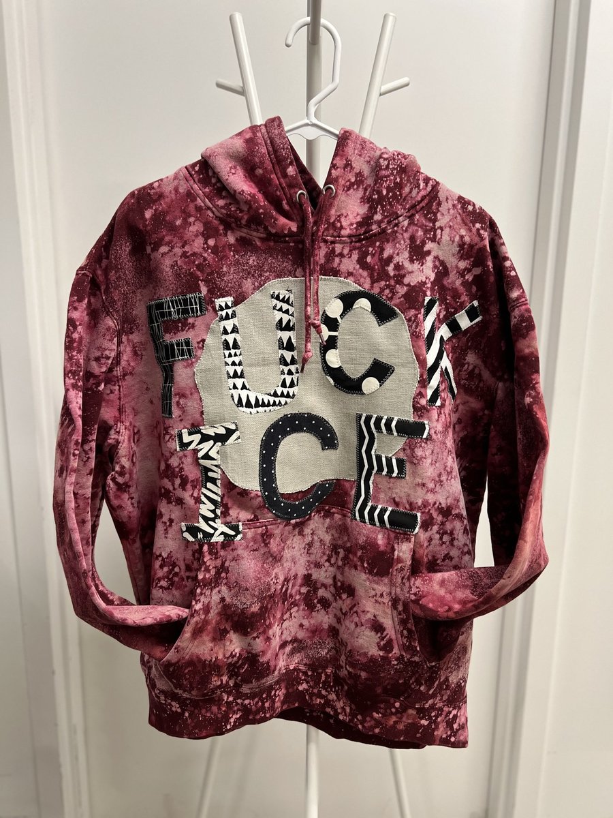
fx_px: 614
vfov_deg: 67.3
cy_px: 409
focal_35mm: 26
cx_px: 306
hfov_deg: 53.1
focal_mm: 5.7
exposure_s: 1/60
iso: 320
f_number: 1.5
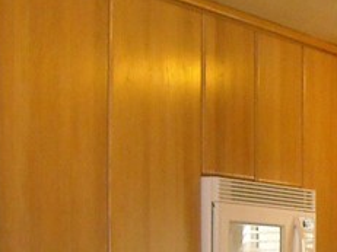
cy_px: 393
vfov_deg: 9.3
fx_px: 1508
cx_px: 549
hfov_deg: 12.0
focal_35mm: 155
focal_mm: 5.7
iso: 400
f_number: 2.8
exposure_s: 1/60
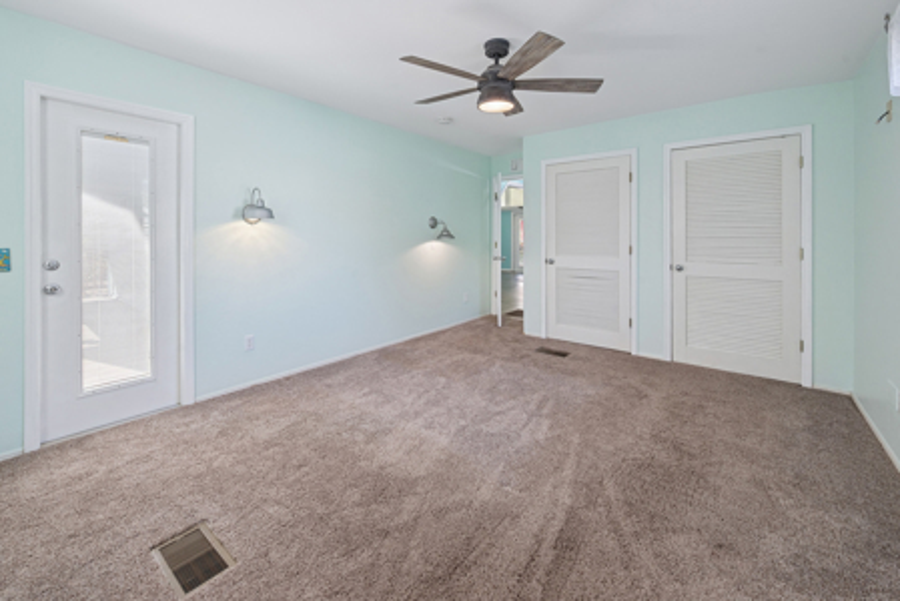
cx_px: 450
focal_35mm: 14
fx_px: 350
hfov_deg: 104.2
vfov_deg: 81.3
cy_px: 300
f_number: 9
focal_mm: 14
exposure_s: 1/100
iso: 400
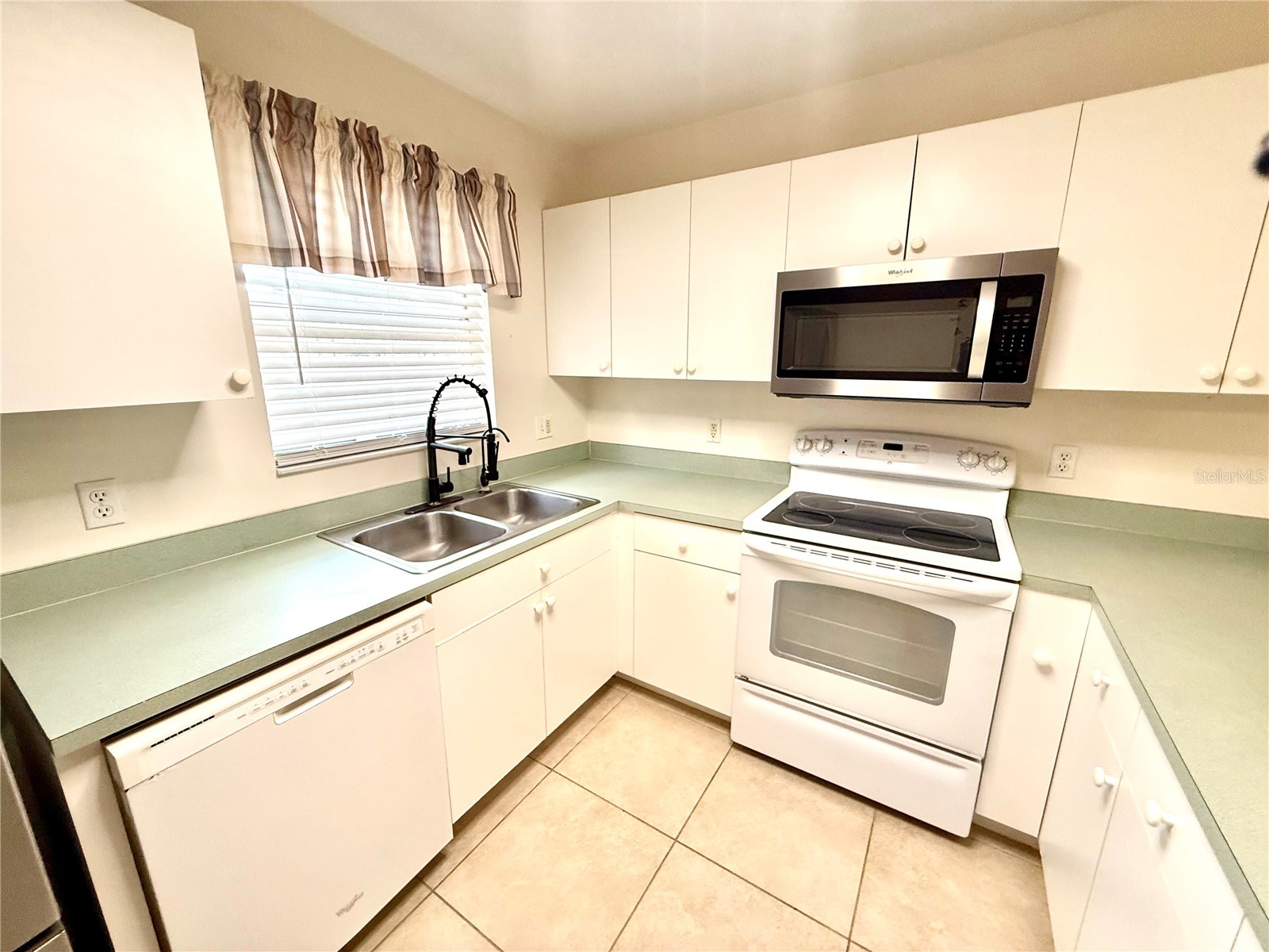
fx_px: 513
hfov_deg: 102.1
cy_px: 476
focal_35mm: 14
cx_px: 634
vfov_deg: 85.7
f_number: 2.2
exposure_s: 1/120
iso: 200
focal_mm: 2.22
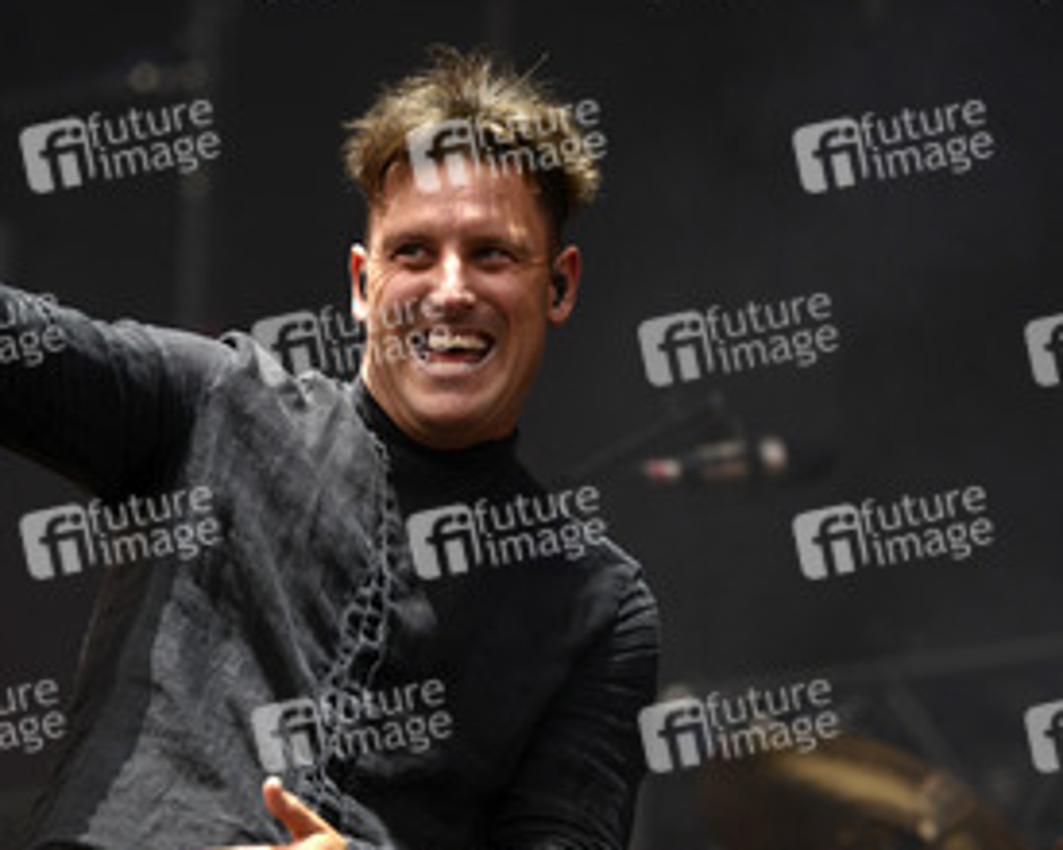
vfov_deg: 6.3
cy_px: 437
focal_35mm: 246
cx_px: 404
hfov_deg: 7.9
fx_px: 7739
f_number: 3.2
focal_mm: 160
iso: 320
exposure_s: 1/320
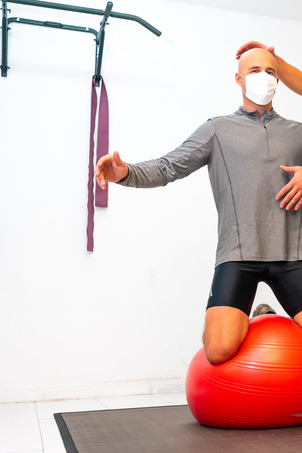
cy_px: 225
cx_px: 338
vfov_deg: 37.5
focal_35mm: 53
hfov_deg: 23.8
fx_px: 667
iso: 500
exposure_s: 1/125
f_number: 4
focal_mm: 35
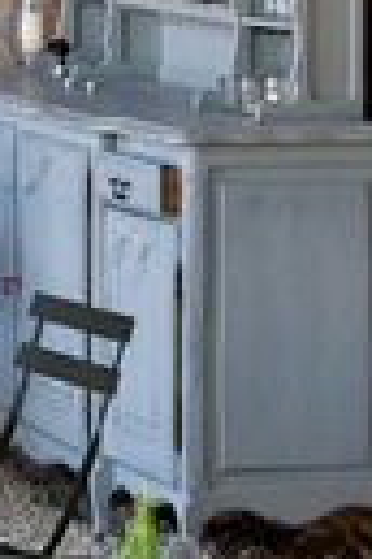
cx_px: 24
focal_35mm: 255
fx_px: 3952
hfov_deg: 5.4
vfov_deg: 7.8
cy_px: -524
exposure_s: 1/80
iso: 200
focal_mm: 32
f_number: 4.5
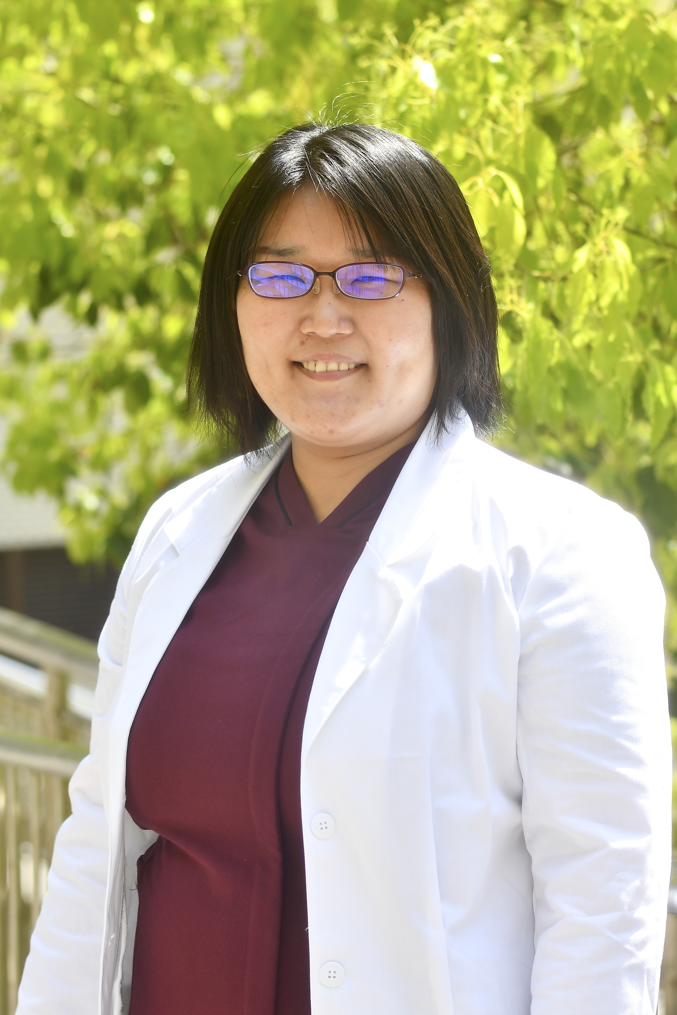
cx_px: 338
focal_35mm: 105
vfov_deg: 19.5
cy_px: 508
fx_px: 2962
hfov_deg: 13.0
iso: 220
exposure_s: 1/640
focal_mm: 70
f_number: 4
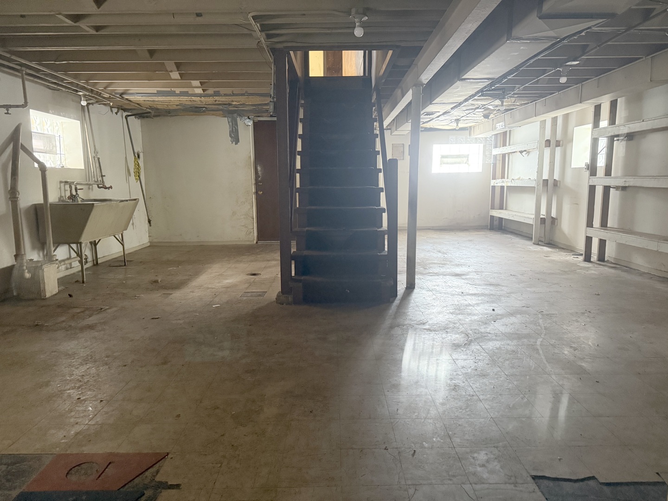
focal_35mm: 24
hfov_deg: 71.6
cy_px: 250
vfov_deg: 56.8
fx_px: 463
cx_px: 334
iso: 800
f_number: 1.78
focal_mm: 6.76
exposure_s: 1/58
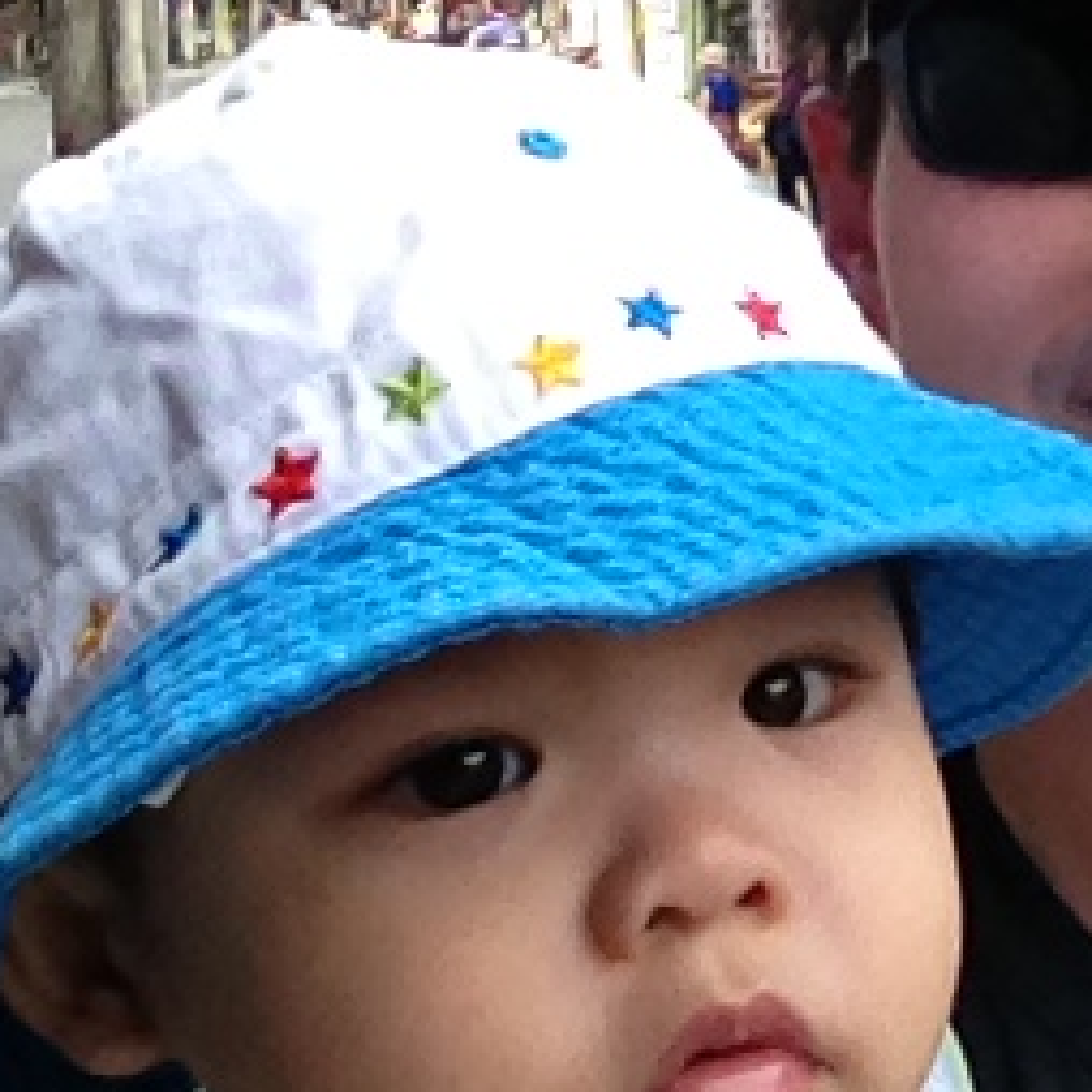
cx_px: 843
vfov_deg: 22.1
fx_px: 2784
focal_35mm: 78
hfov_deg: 22.0
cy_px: 370
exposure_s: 1/637
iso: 125
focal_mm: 1.85
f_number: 2.4
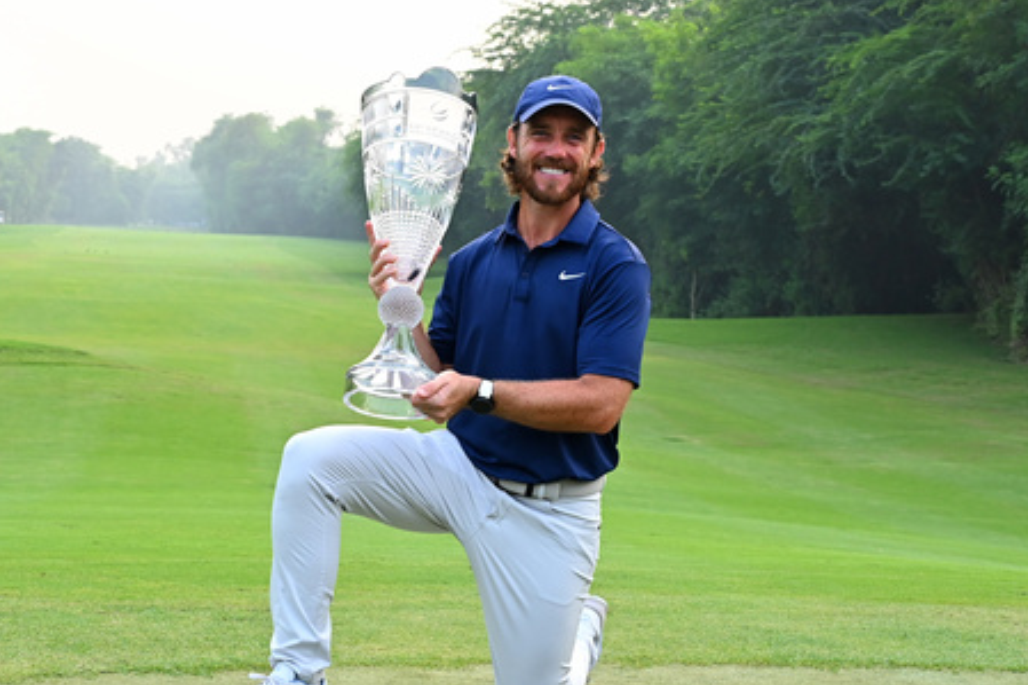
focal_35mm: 73
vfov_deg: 18.6
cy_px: 388
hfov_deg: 27.7
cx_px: 467
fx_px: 2084
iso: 800
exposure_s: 1/200
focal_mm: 43
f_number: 7.1
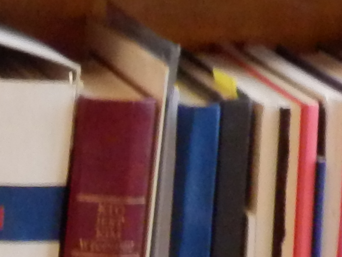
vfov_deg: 4.7
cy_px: 581
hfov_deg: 6.0
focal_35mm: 310
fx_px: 3062
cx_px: -623
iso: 800
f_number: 4.1
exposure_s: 1/25
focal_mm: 9.8
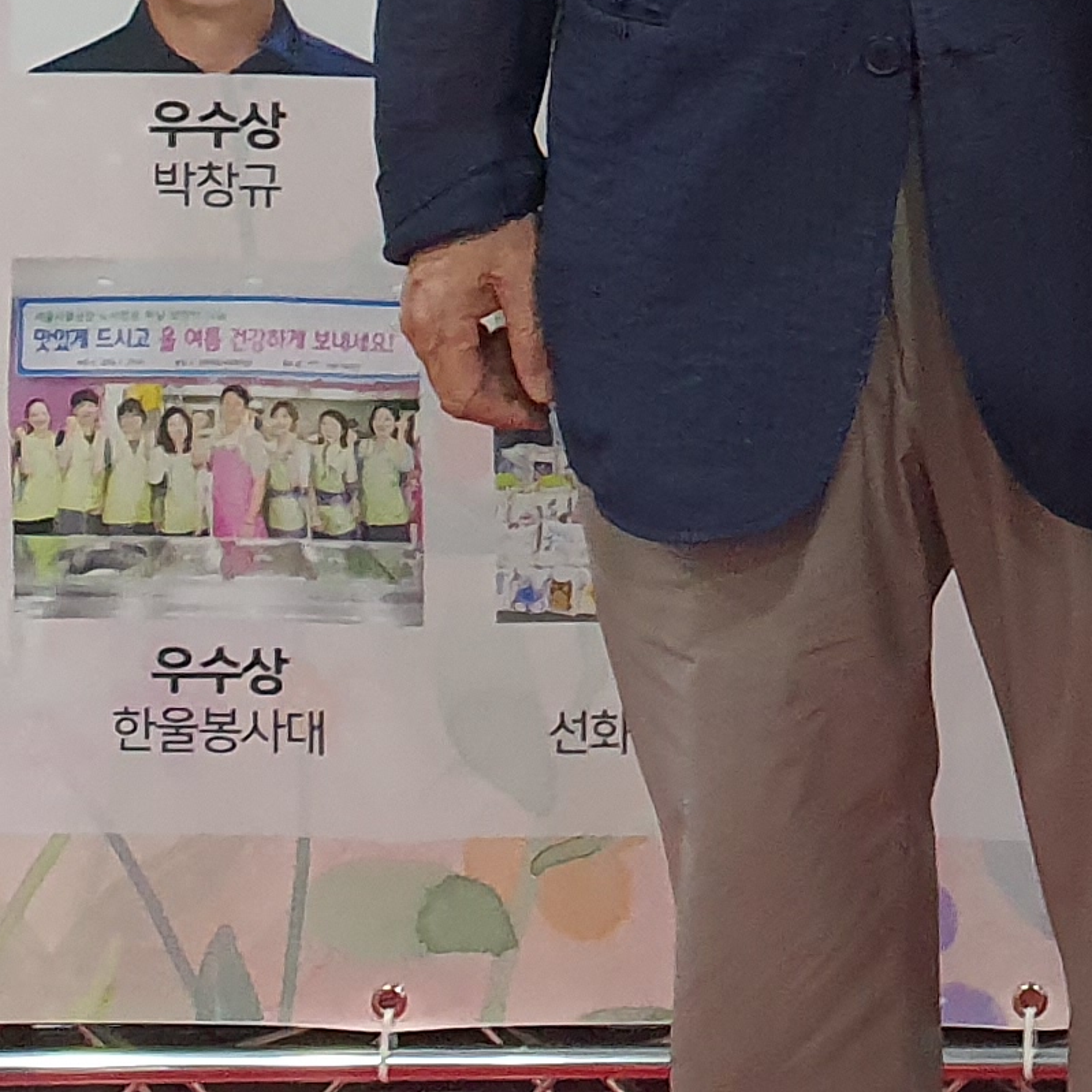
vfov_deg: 13.9
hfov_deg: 13.8
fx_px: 4140
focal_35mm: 116
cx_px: 1815
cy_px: -622
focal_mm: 4.3
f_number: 2.4
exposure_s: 1/40
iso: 250
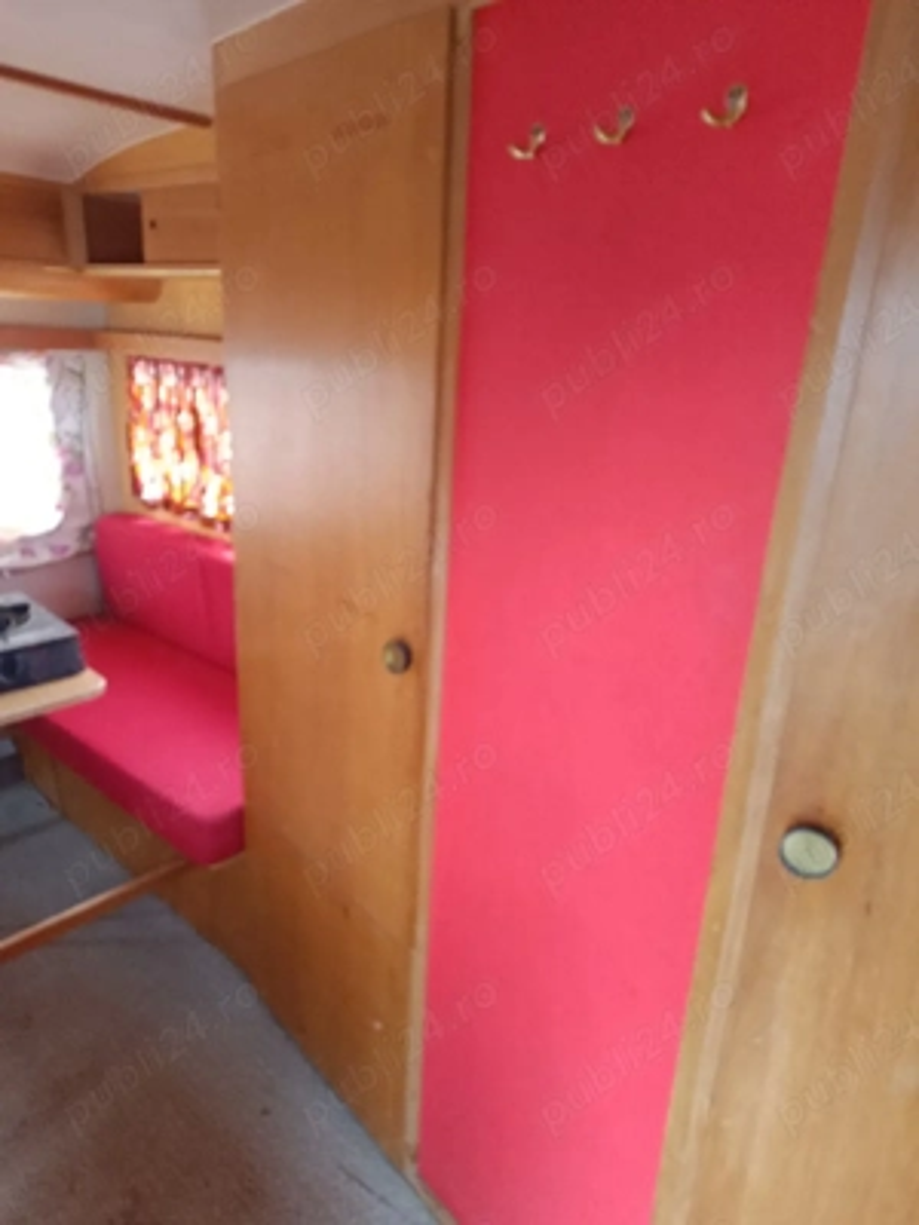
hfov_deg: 56.8
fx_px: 850
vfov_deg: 71.6
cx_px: 460
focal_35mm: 24
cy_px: 612
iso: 519
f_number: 1.88
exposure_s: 1/33.3
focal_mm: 5.59
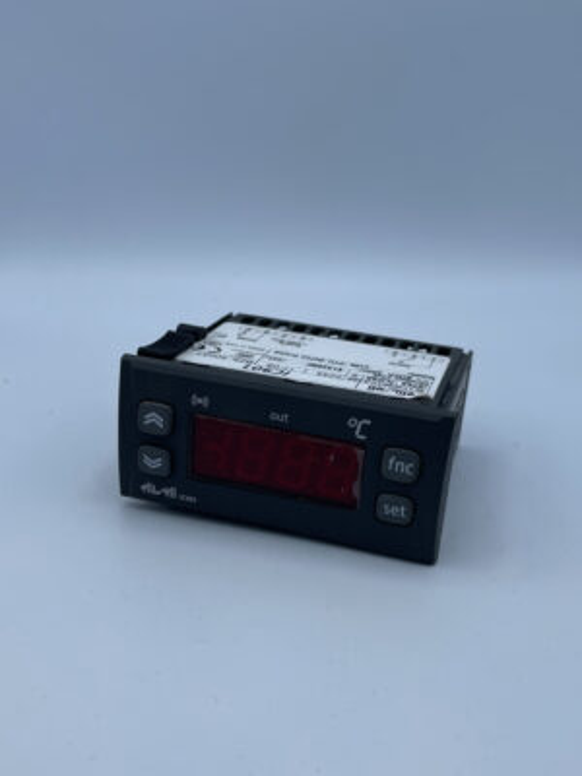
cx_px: 291
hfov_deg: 53.1
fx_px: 583
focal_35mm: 26
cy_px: 388
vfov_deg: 67.3
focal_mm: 4.2
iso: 32
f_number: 1.6
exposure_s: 1/2092
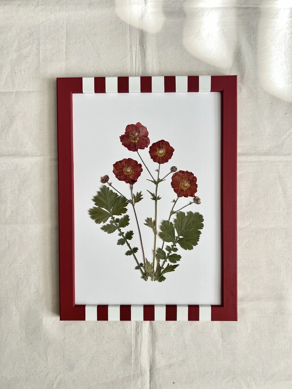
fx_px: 292
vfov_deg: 67.3
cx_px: 146
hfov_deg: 53.1
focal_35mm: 26
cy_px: 194
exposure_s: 1/163
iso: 50
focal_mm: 5.7
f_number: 1.5
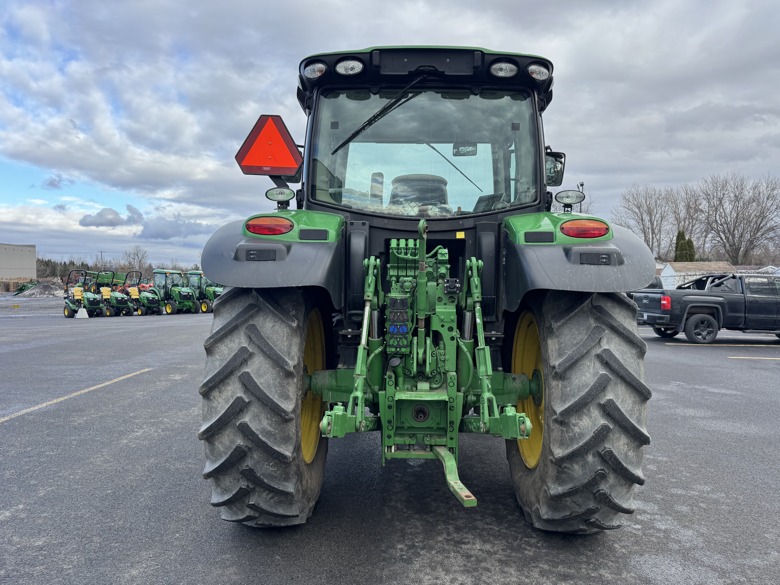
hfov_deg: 69.4
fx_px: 563
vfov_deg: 54.9
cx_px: 395
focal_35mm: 25
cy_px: 304
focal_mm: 6.76
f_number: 1.78
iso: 80
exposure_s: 1/980
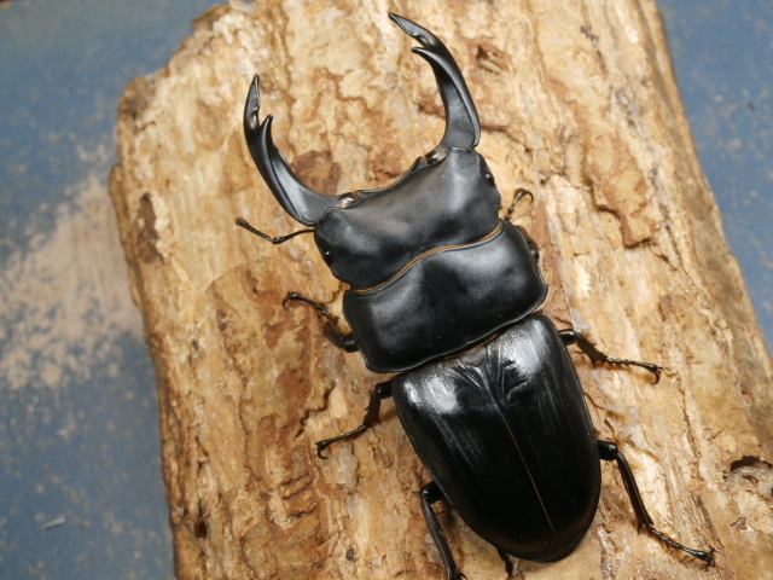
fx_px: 1496
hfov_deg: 29.0
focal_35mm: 67
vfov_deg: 21.9
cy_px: 290
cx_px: 386
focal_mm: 11.86
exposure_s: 1/80
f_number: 4.3
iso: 200
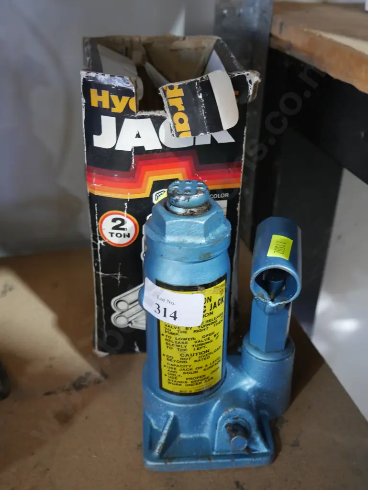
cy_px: 245
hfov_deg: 37.8
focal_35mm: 38
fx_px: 538
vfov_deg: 49.0
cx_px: 184
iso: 1600
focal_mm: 19
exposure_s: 1/60
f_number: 4.1
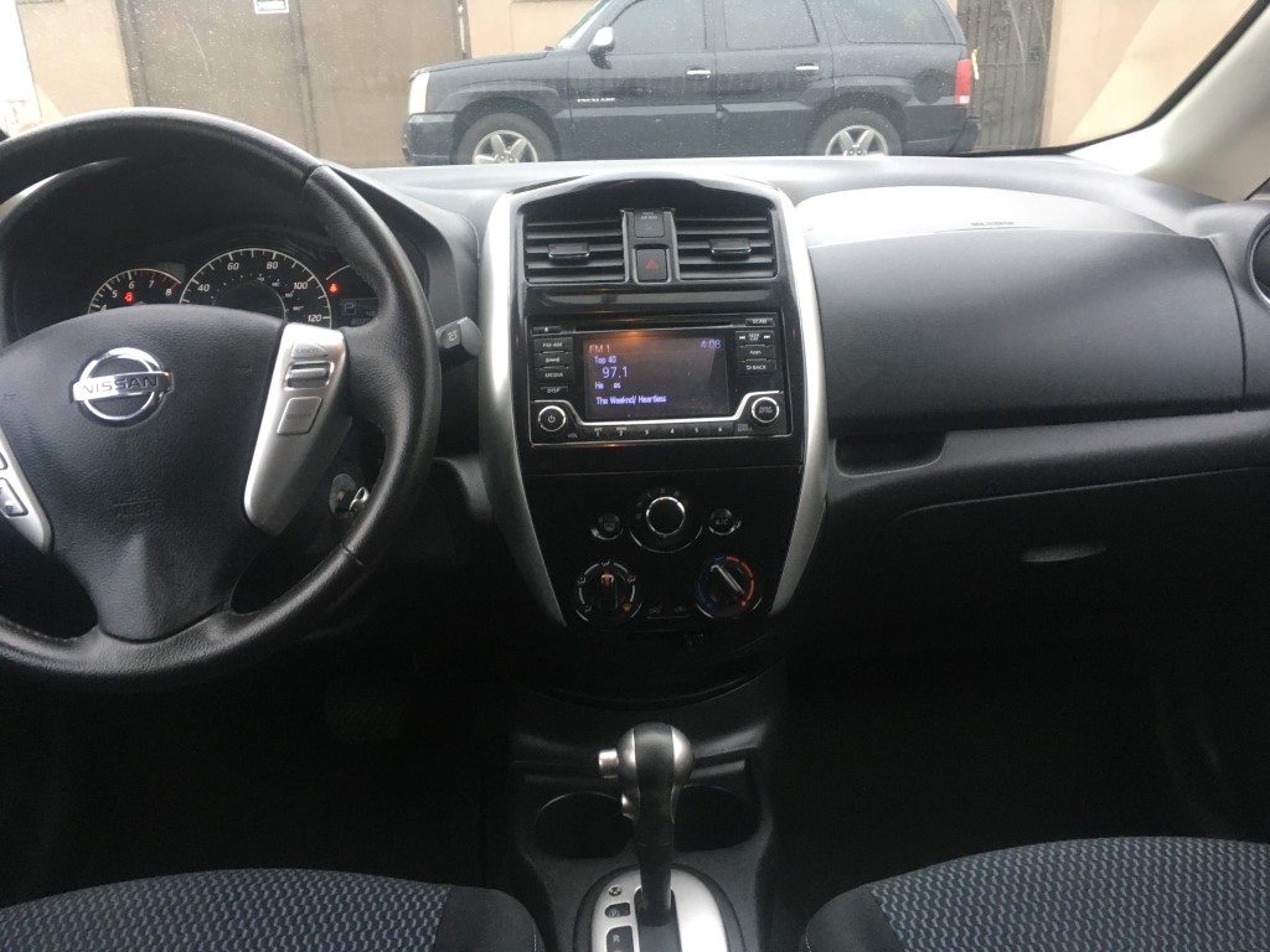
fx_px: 1064
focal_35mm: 29
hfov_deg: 61.7
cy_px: 476
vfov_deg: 48.2
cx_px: 635
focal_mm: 4.15
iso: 100
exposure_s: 1/30
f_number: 2.2
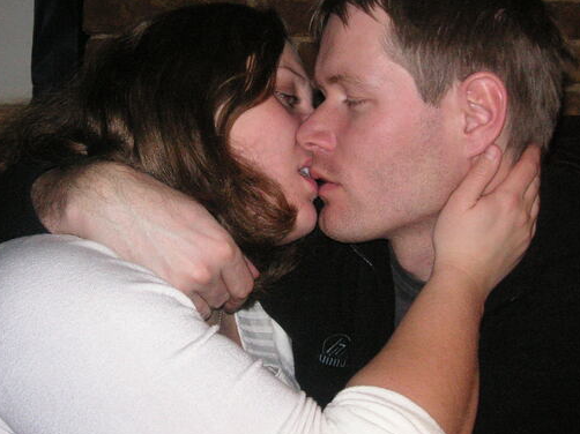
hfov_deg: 32.7
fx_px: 988
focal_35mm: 59
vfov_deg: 24.7
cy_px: 150
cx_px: 282
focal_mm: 6.1
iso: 160
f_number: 2.8
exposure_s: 1/45
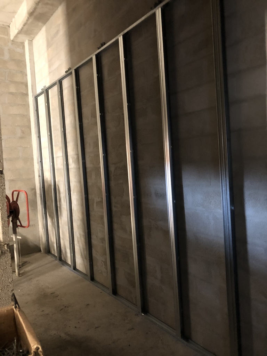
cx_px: 134
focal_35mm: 28
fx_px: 288
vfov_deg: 63.4
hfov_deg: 49.7
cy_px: 178
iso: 125
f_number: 1.8
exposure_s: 1/4
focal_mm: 3.99
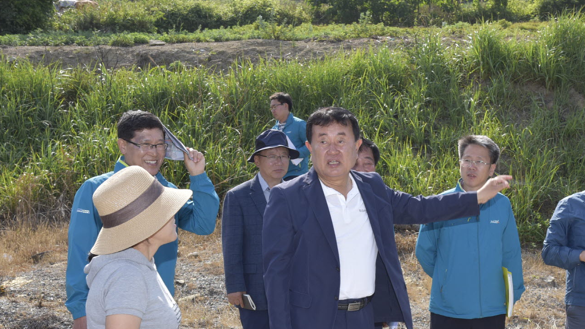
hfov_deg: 33.1
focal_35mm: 63
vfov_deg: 19.0
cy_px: 239
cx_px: 380
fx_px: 977
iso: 125
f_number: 10
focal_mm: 35
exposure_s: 1/125
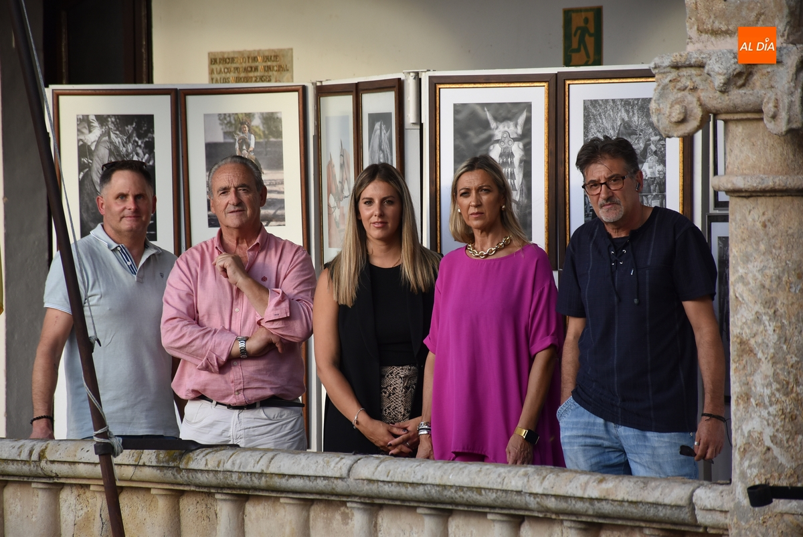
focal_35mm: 210
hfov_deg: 9.8
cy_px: 268
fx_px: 4687
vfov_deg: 6.6
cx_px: 402
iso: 400
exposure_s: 1/250
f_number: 5.6
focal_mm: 140
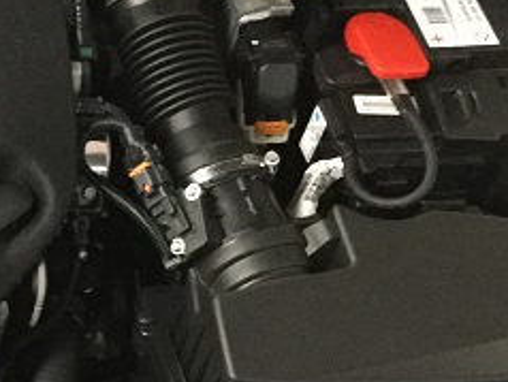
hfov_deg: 17.7
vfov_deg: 14.2
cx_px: -156
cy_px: 275
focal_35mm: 104
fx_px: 1528
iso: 250
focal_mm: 3.3
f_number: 2.4
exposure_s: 1/15
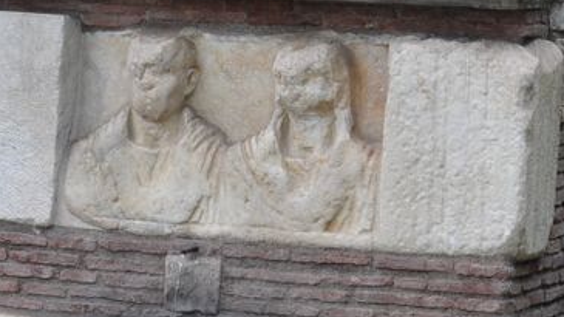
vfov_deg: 3.7
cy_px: 105
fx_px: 4940
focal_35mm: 330
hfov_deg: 6.5
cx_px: 244
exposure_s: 1/80
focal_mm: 75
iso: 200
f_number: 8
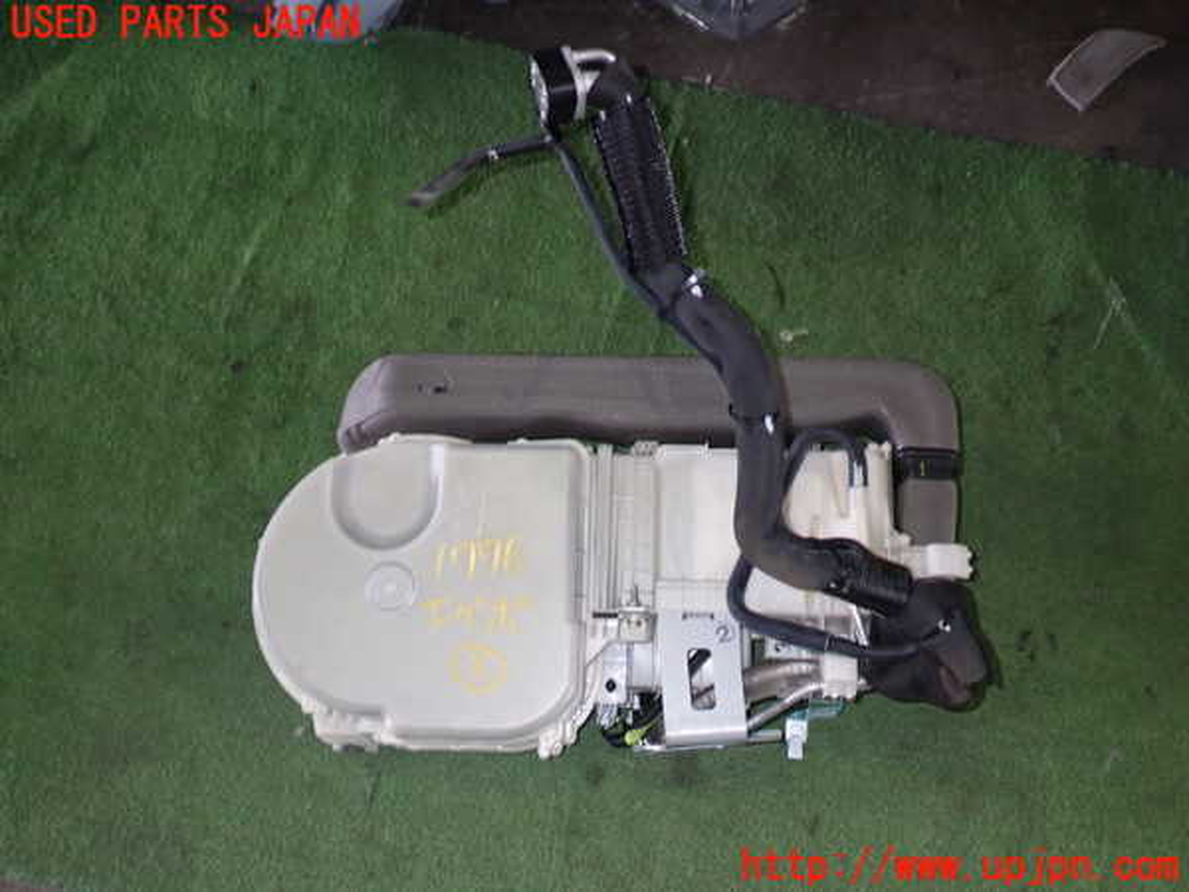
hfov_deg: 51.4
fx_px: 1237
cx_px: 594
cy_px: 446
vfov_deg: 39.7
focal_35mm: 36
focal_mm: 6.37
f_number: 2.5
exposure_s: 1/40
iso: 320
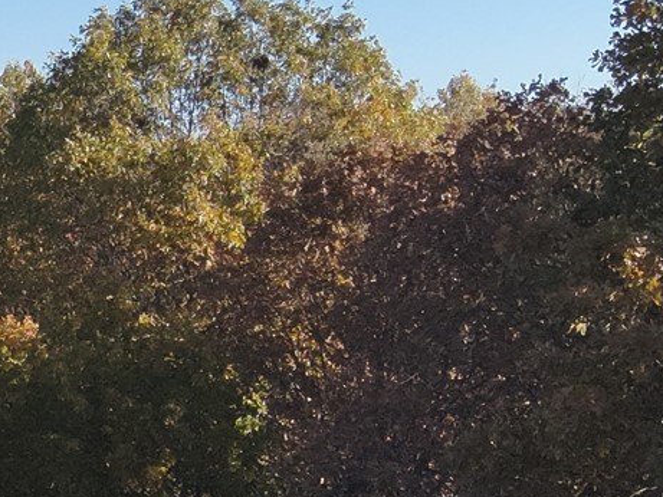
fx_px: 1916
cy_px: 458
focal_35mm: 100
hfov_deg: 16.7
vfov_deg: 14.6
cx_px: -486
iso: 100
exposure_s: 1/640
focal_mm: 4.4
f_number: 2.8
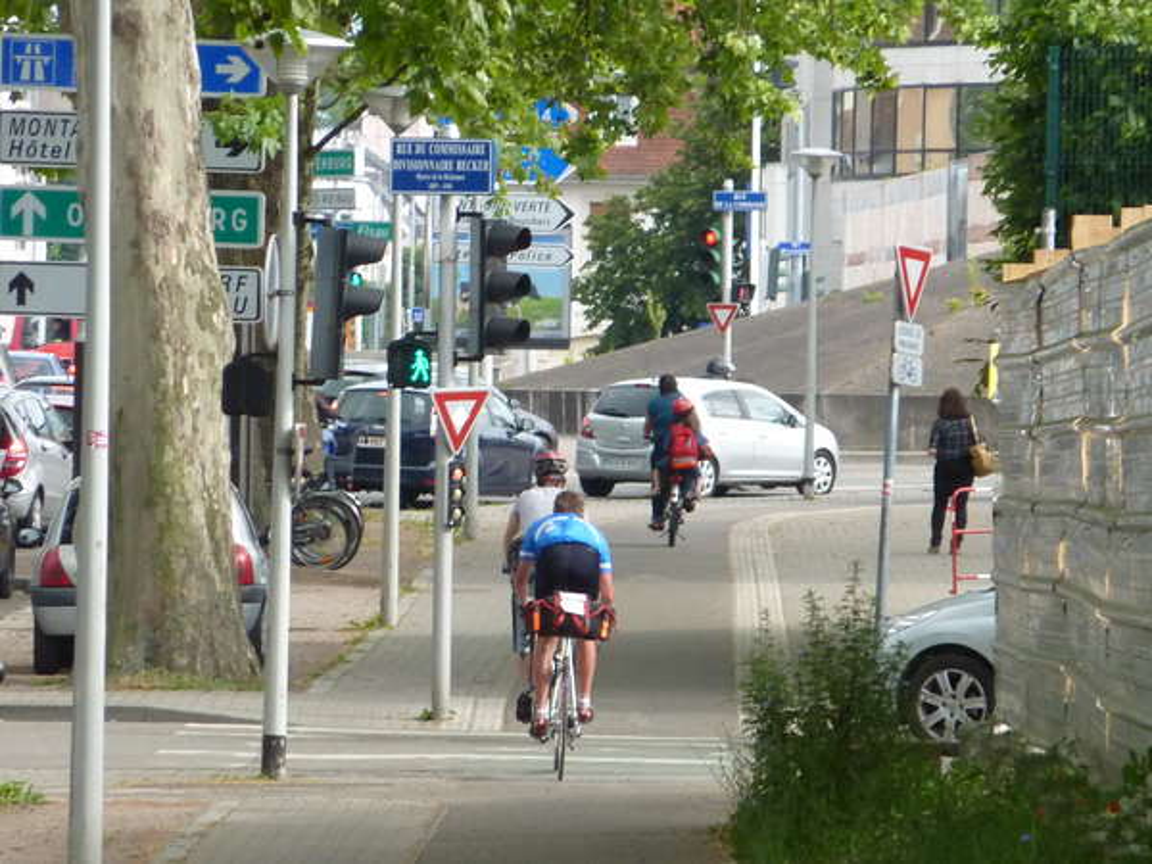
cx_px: 576
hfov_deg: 4.6
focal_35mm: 428
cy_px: 432
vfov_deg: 3.5
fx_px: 14244
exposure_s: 1/250
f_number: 4.9
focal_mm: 49.2
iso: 250
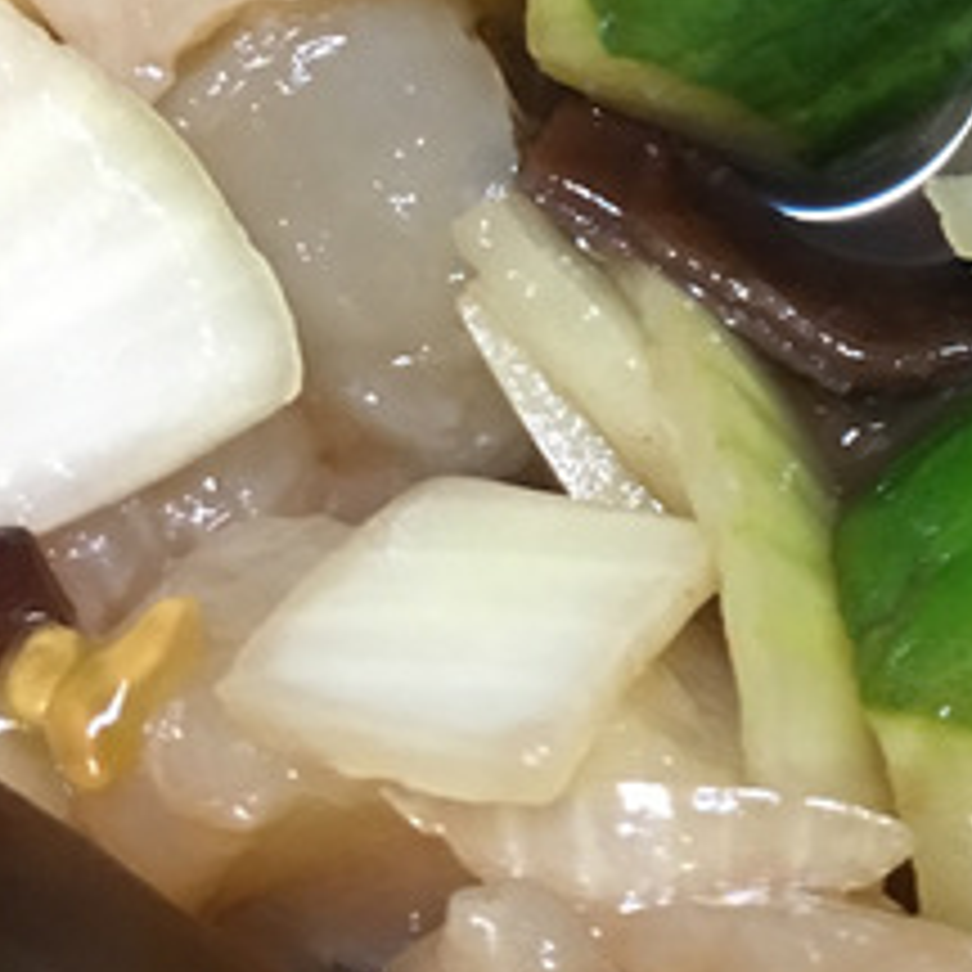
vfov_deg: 17.6
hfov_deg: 17.0
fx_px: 3018
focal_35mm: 95
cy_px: -117
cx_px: 1328
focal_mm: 4.15
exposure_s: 1/10
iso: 100
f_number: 2.2
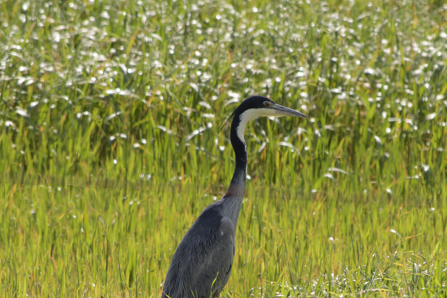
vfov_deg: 2.6
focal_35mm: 534
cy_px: 222
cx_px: 278
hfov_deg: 3.9
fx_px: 6630
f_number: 8
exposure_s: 1/250
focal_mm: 200
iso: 100
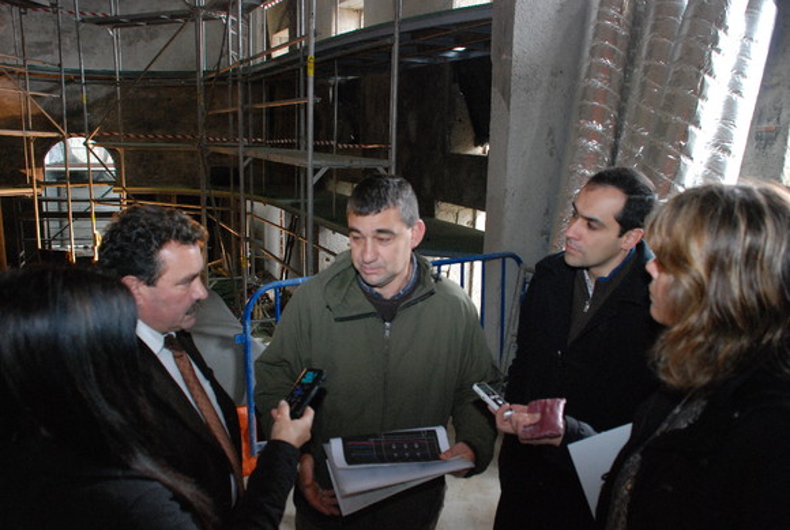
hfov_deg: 61.8
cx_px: 395
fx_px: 660
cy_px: 265
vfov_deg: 43.8
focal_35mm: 30
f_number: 3.8
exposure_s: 1/60
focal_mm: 20
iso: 1250
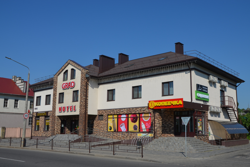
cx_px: 131
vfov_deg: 36.9
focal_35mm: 36
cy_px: 90
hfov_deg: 53.1
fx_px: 250
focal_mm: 22
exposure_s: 1/400
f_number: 9
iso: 100
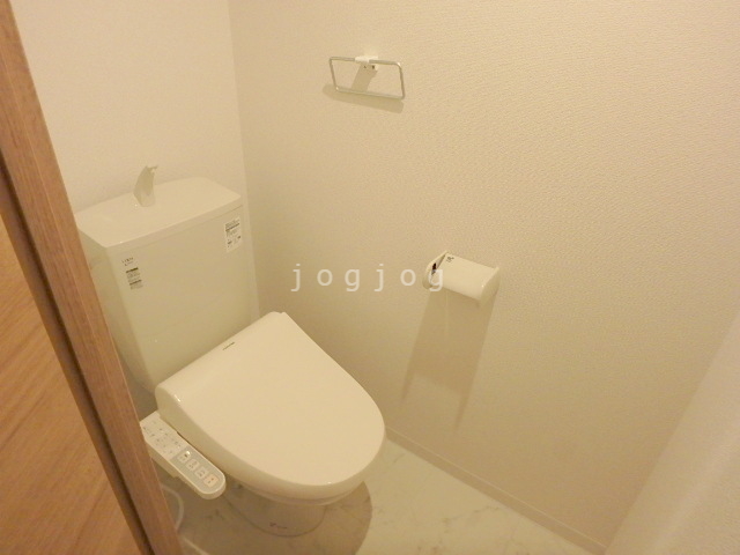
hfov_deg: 79.0
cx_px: 370
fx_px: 449
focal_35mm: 21
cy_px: 278
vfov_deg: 63.4
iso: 400
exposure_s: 1/30
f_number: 3.5
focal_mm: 3.7
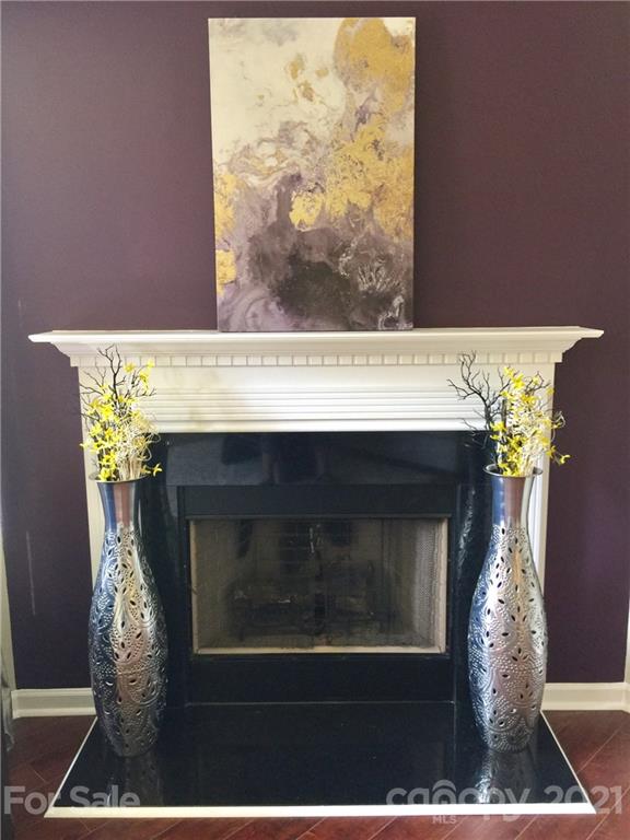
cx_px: 315
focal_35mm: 29
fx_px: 704
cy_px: 420
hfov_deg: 48.2
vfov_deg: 61.7
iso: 64
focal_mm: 4.15
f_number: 2.2
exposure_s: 1/15
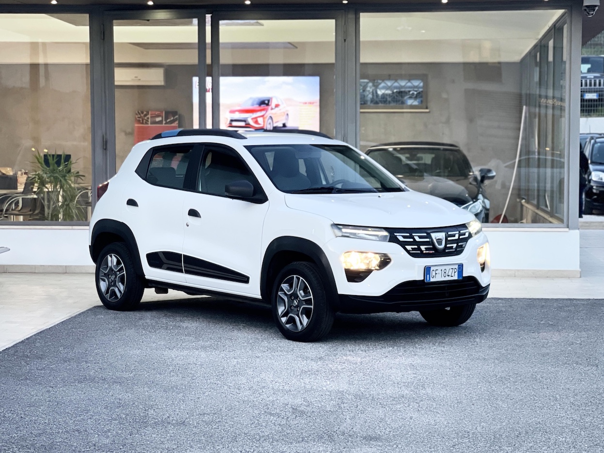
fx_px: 1117
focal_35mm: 64
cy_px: 226
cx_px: 302
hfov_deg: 30.3
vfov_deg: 22.9
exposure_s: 1/62
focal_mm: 7.5
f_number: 2.2
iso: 250
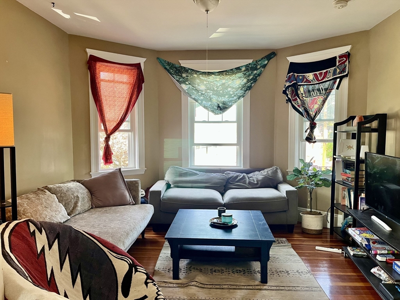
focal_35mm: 26
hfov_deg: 67.3
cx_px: 200
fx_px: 300
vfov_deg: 53.1
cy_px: 150
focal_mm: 5.1
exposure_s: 1/60
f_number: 1.6
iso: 100
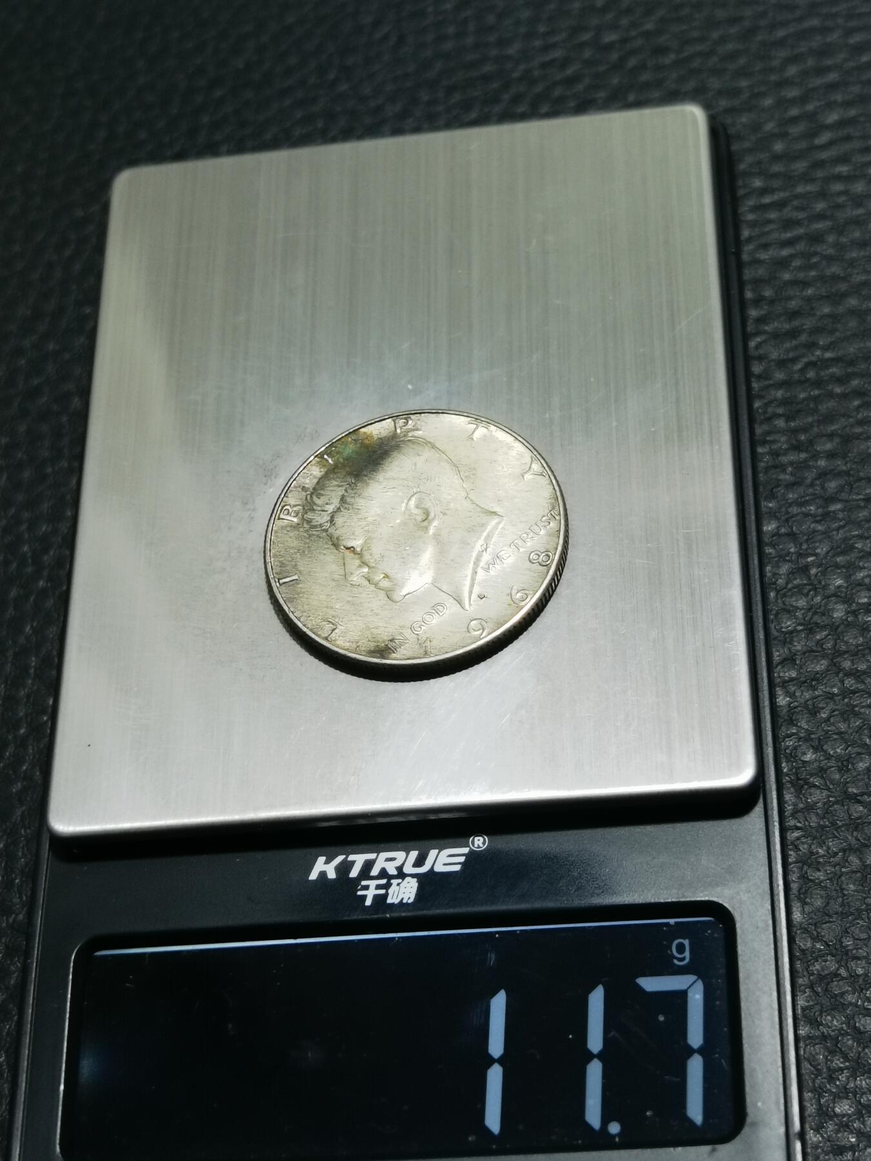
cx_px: 436
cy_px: 580
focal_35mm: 59
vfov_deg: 32.7
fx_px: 1979
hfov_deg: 24.8
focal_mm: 6.67
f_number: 1.9
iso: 125
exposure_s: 1/100
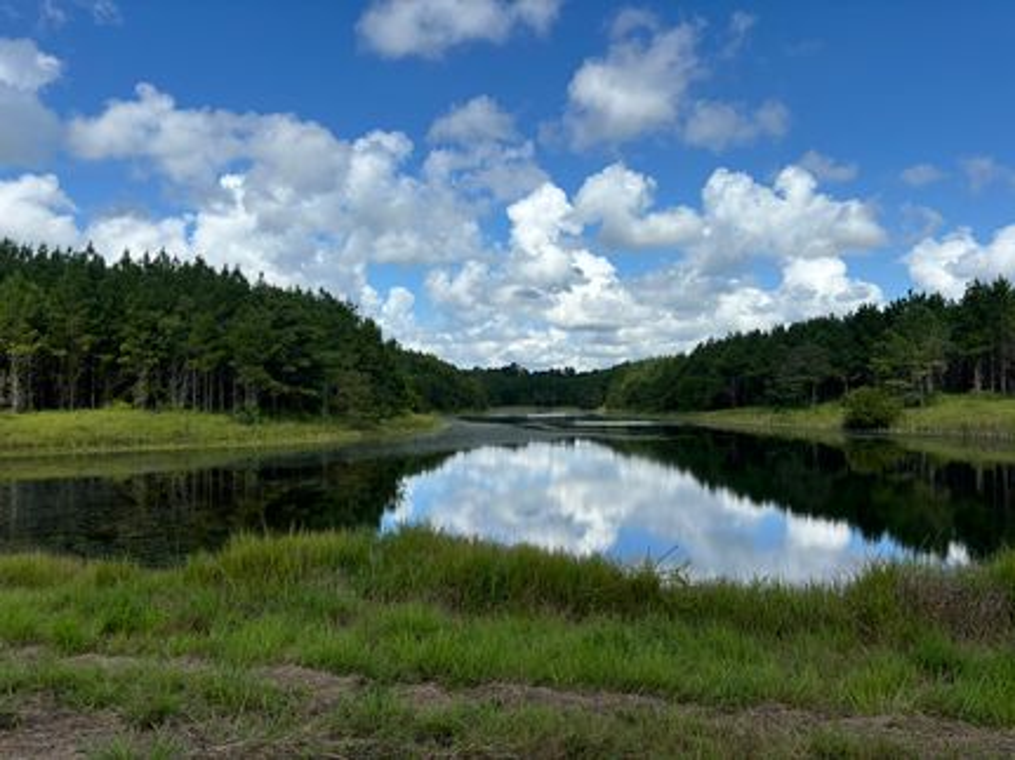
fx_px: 762
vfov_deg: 53.0
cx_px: 508
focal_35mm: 26
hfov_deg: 67.3
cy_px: 380
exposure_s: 1/3937
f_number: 1.6
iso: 50
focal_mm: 5.96
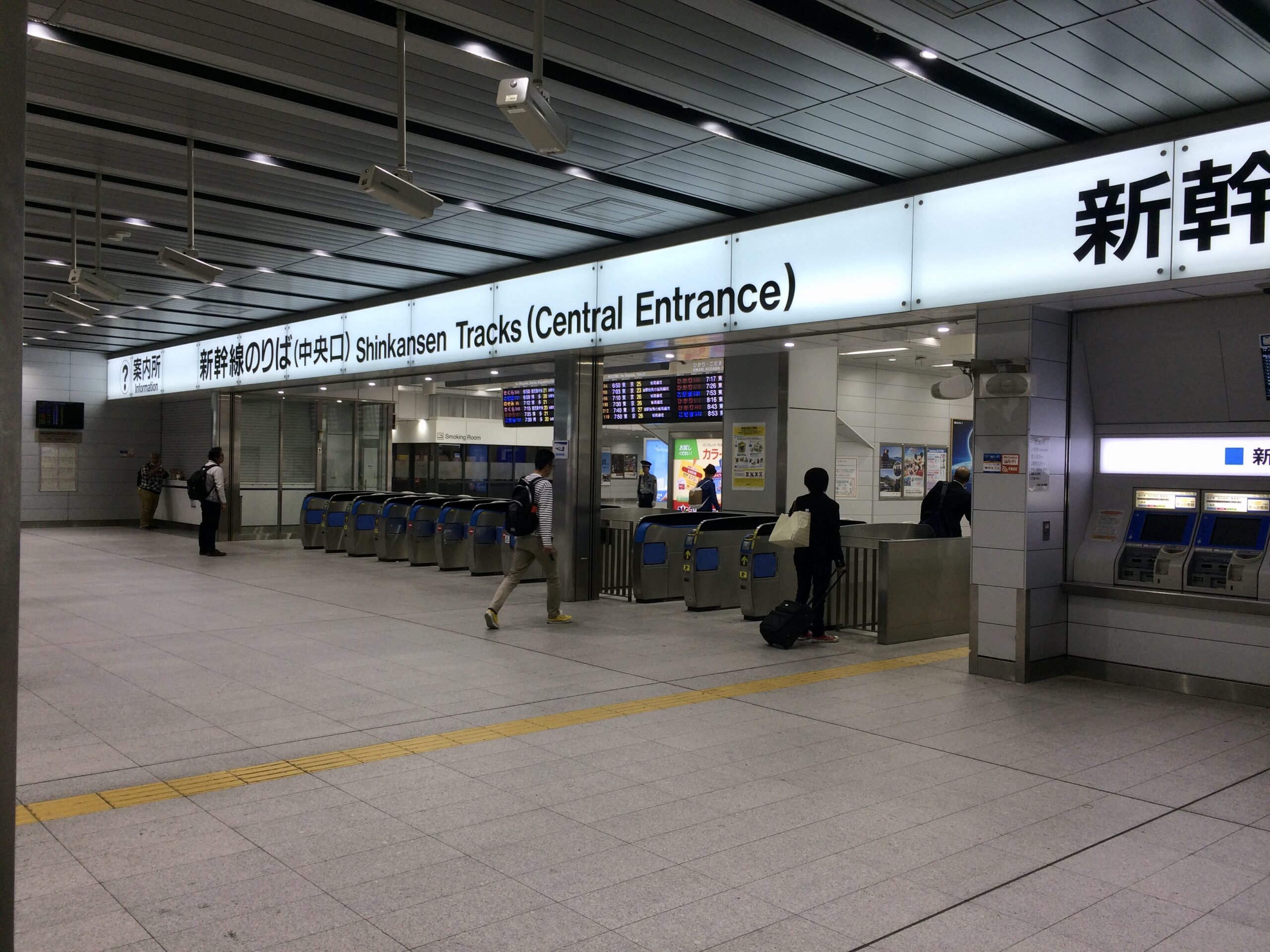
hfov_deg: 61.7
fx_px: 1064
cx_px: 635
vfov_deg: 48.2
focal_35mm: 29
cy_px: 476
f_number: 2.2
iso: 50
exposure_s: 1/120
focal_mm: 4.15
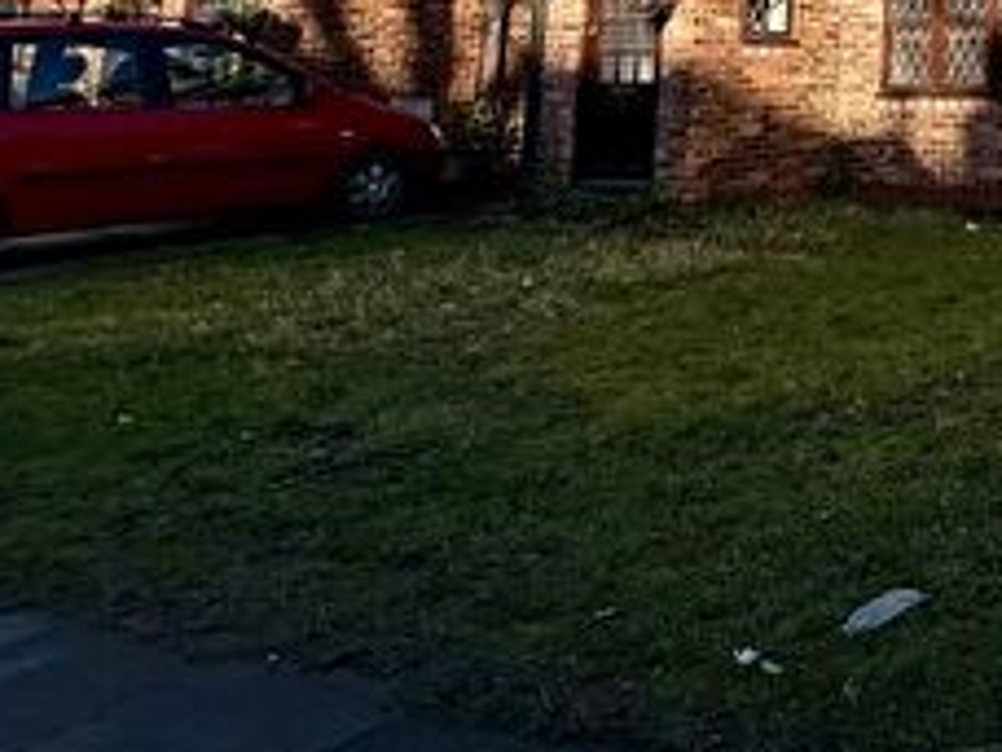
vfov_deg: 29.2
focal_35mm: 43
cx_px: 1274
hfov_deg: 33.3
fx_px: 1245
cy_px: -139
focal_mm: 2.22
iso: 50
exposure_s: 1/1189
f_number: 2.2
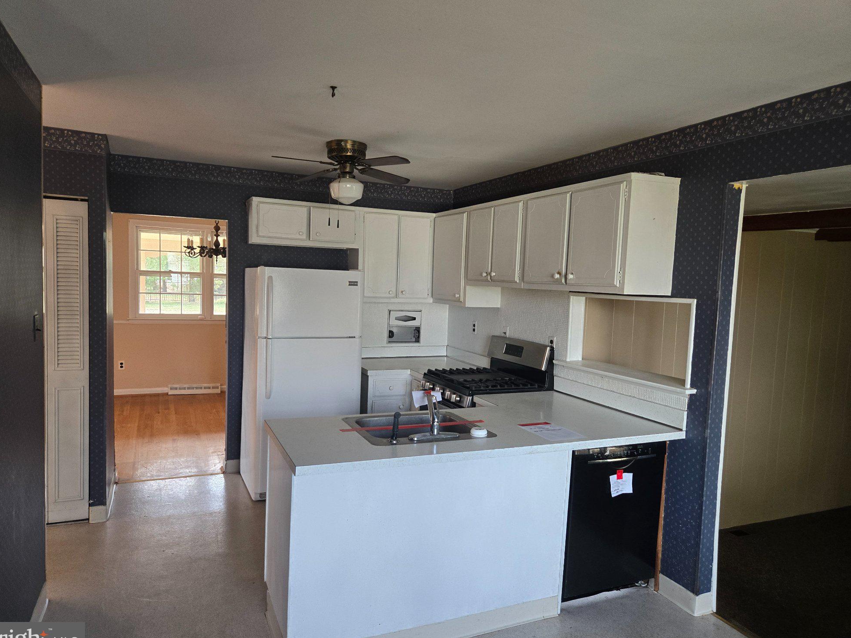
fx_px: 590
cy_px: 325
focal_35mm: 24
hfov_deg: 71.6
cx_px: 421
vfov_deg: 56.8
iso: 250
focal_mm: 5.4
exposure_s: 1/120
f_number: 1.8
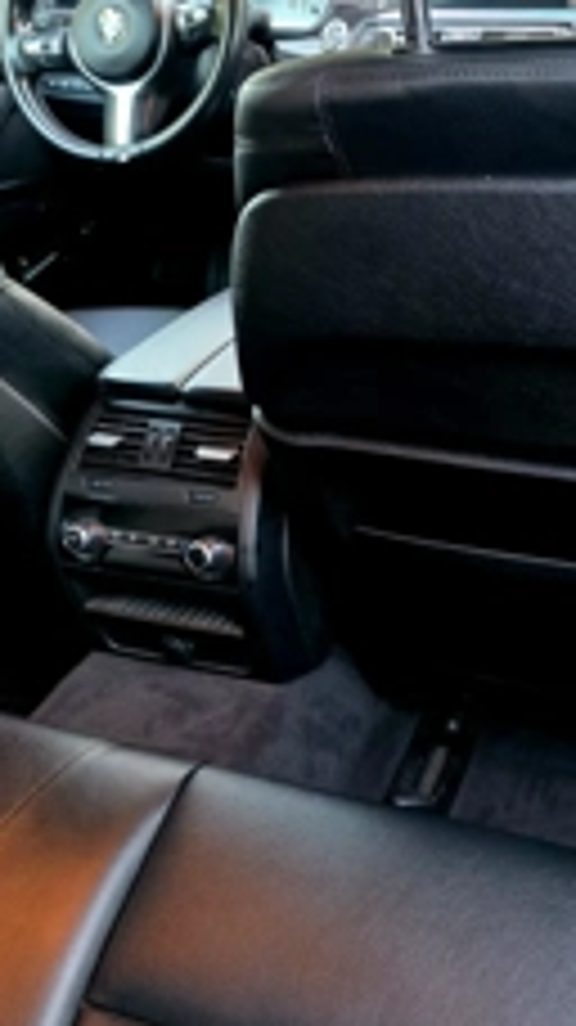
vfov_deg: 46.4
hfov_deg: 26.8
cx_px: 405
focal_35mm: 44
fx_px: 1196
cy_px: 495
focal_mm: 6.3
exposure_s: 1/101
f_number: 1.7
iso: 2000
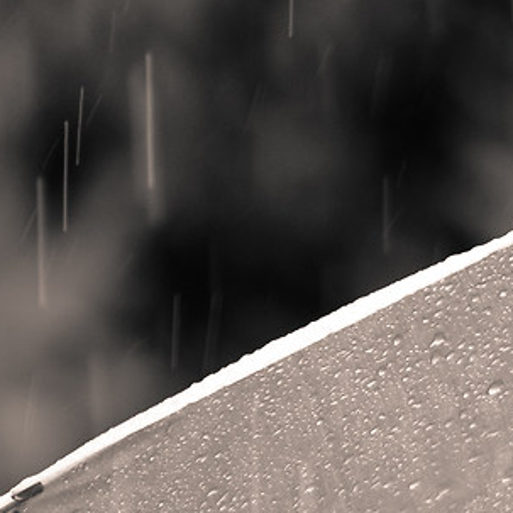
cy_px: 1001
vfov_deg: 1.7
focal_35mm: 1044
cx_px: 1578
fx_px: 17504
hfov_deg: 1.7
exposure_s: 1/160
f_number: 2.8
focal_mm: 155
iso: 400
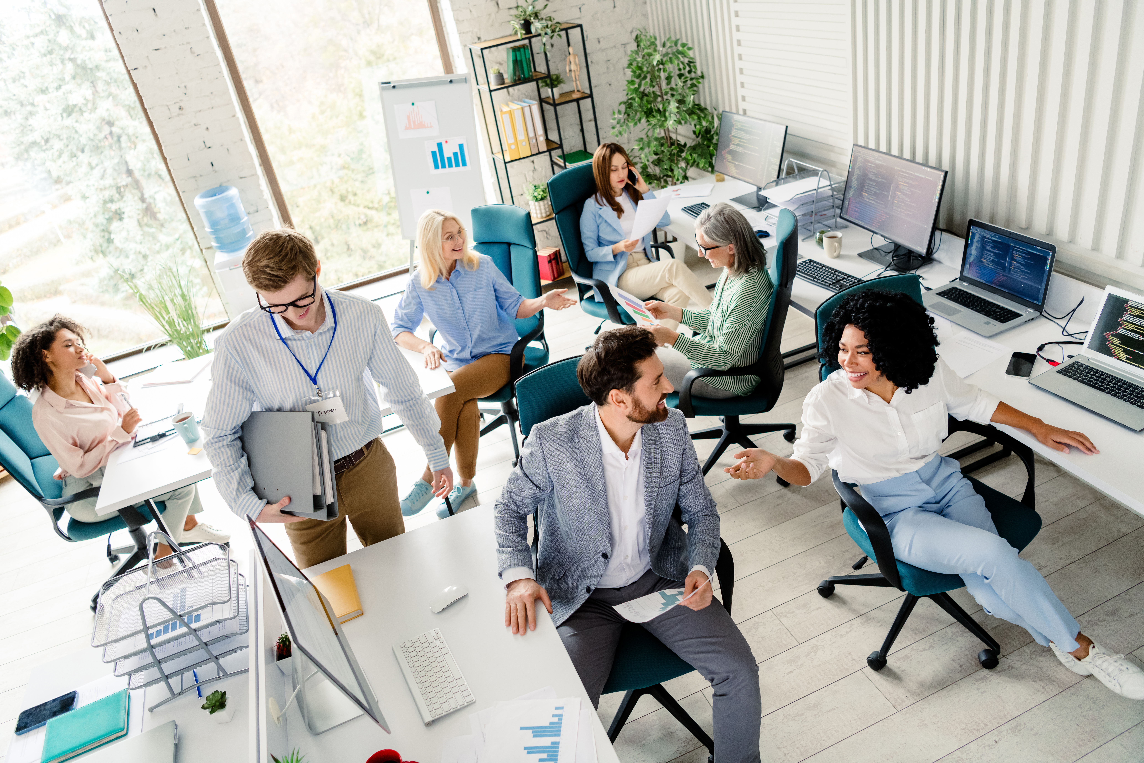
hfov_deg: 73.7
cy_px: 382
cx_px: 572
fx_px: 763
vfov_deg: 53.1
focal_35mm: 24
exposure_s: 1/80
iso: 1000
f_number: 2.8
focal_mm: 24
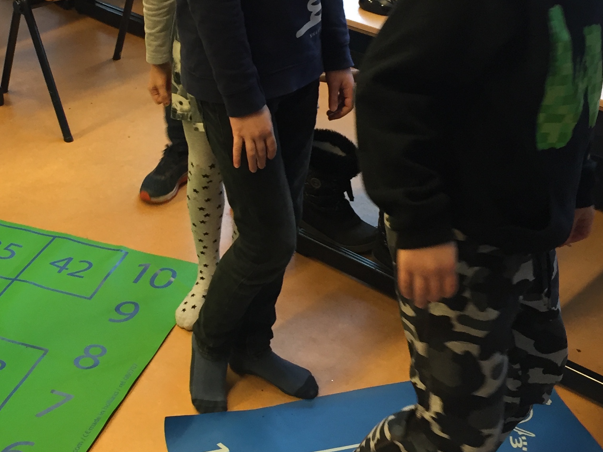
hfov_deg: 30.9
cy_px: 148
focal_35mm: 62
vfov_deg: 23.5
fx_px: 1080
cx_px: 181
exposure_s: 1/33
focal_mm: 4.15
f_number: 2.2
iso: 100
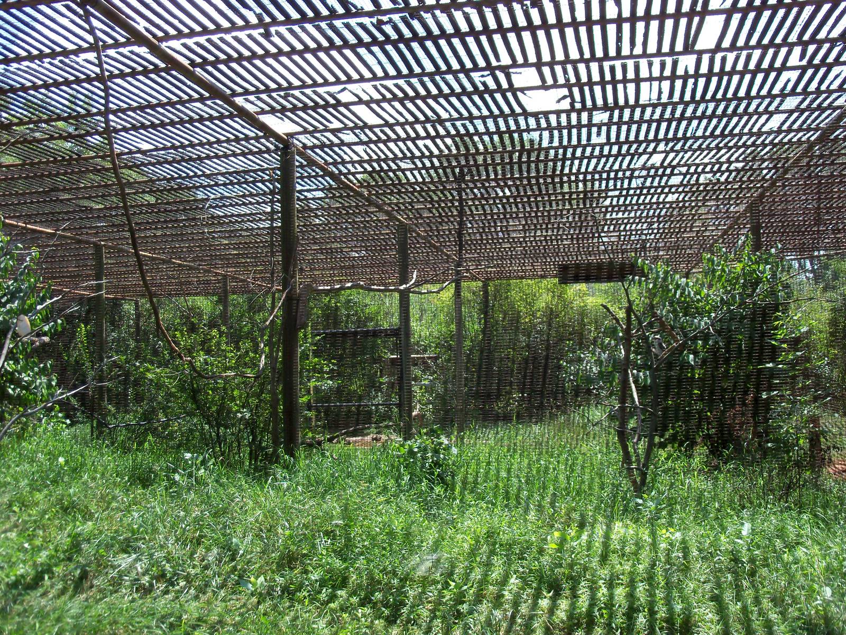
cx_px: 423
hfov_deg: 52.6
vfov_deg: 40.7
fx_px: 855
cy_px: 318
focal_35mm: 35
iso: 80
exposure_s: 1/250
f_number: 3
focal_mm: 6.3
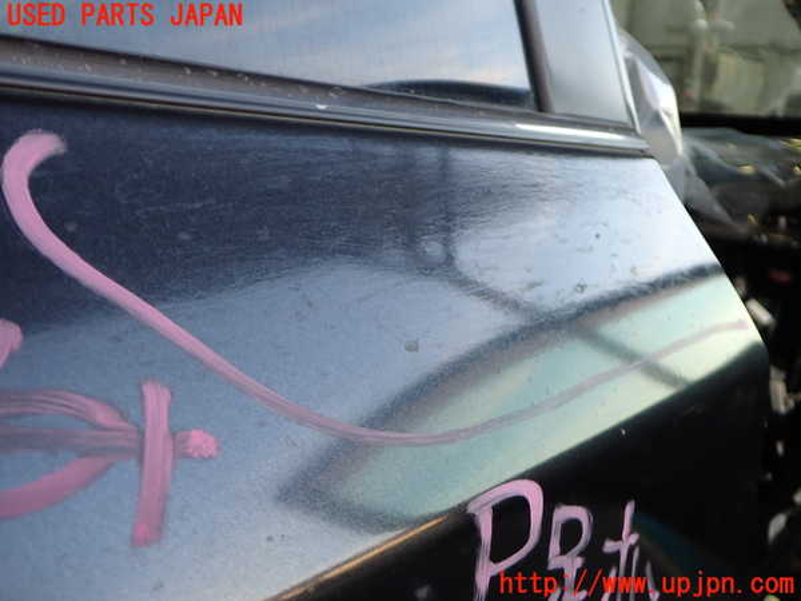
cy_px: 300
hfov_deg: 60.0
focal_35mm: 30
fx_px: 694
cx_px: 400
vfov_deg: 46.8
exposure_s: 1/125
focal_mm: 5.4
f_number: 2.3
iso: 160
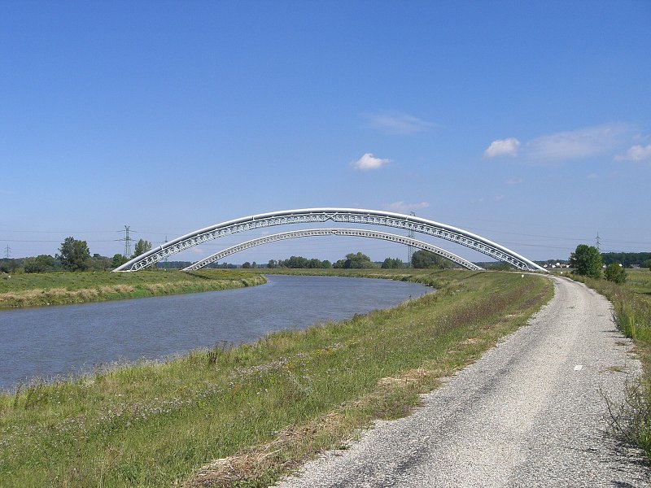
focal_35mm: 38
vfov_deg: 37.7
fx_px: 715
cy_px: 244
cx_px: 326
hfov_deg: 49.0
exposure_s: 1/800
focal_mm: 6.3
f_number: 4.4
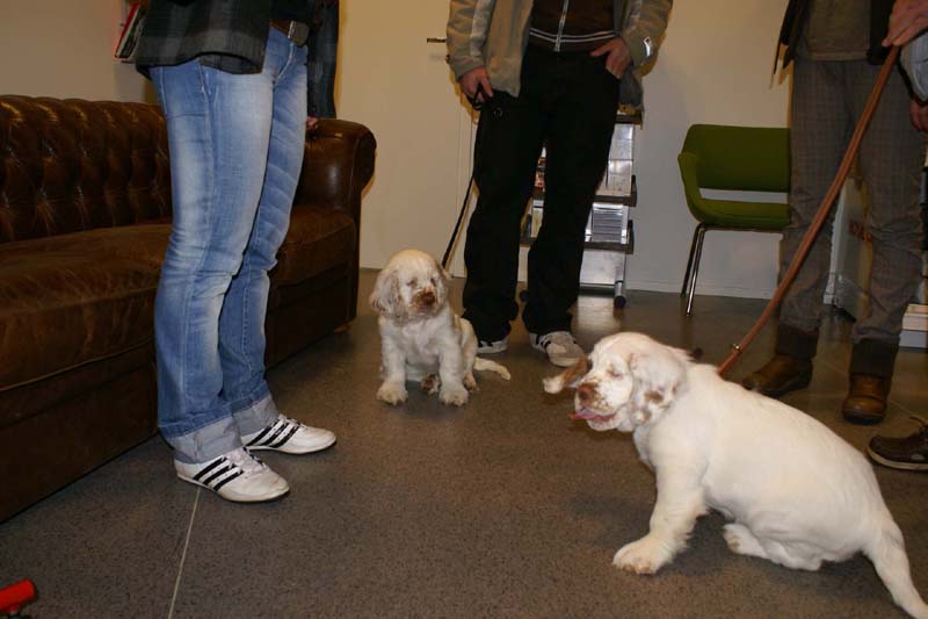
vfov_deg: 34.2
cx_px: 464
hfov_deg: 49.6
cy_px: 310
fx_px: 1005
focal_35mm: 39
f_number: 5.6
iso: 400
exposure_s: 1/60
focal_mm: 26
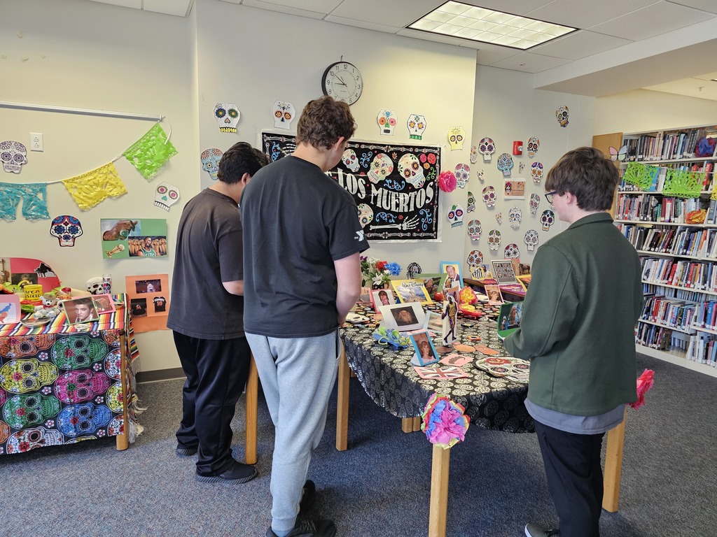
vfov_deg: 58.9
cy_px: 268
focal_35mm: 23
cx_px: 358
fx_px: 476
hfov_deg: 73.9
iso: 400
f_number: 1.7
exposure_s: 1/120
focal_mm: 6.3
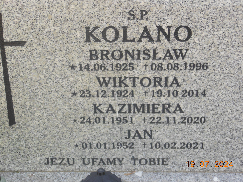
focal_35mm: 66
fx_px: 463
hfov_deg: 29.4
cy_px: 91
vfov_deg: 22.3
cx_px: 122
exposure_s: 1/60
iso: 200
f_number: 4.3
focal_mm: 11.7
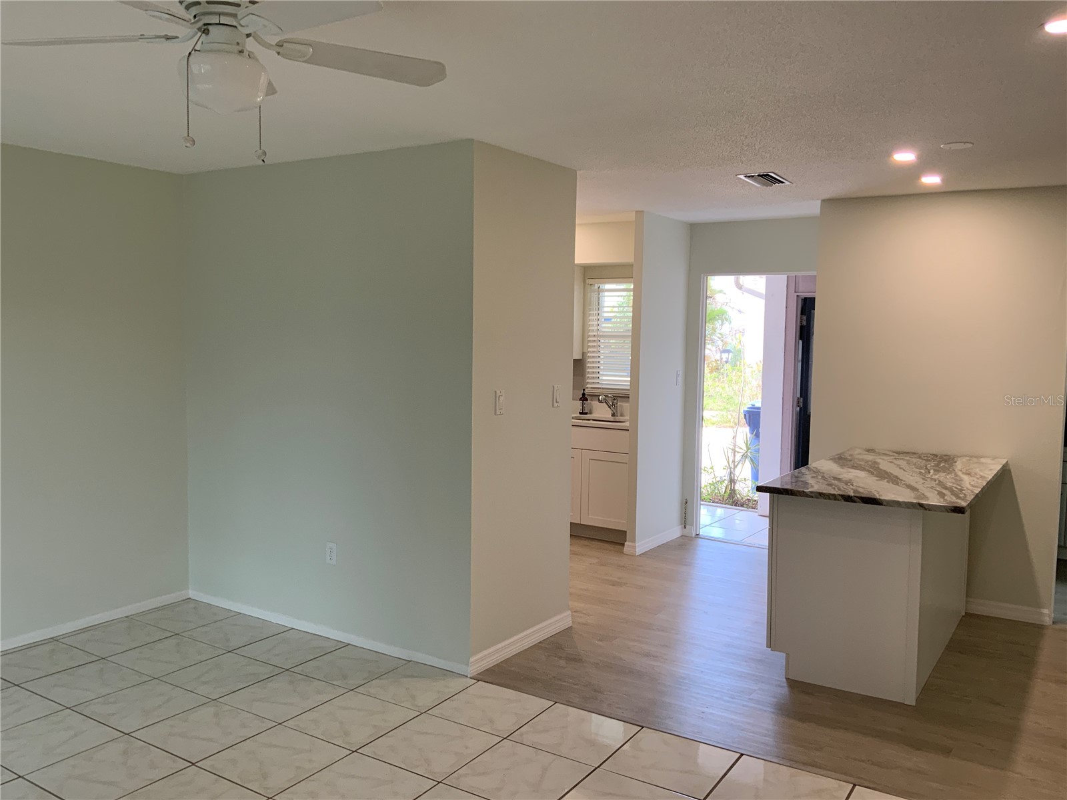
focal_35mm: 29
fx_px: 894
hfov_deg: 61.7
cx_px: 534
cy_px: 400
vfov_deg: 48.2
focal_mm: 3
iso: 64
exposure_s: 1/60
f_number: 1.8
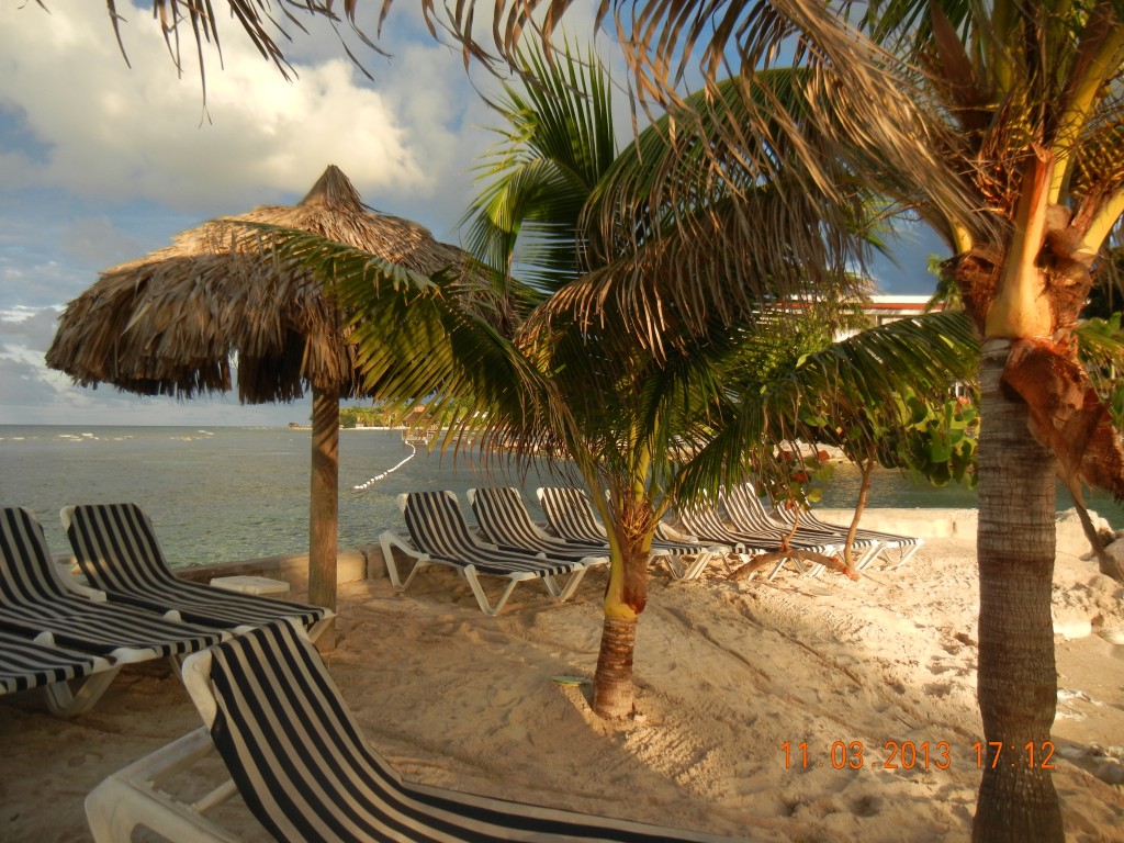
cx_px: 562
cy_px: 422
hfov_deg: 60.0
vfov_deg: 46.8
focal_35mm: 30
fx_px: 974
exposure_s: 1/220
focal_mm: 5.4
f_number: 3.5
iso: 160
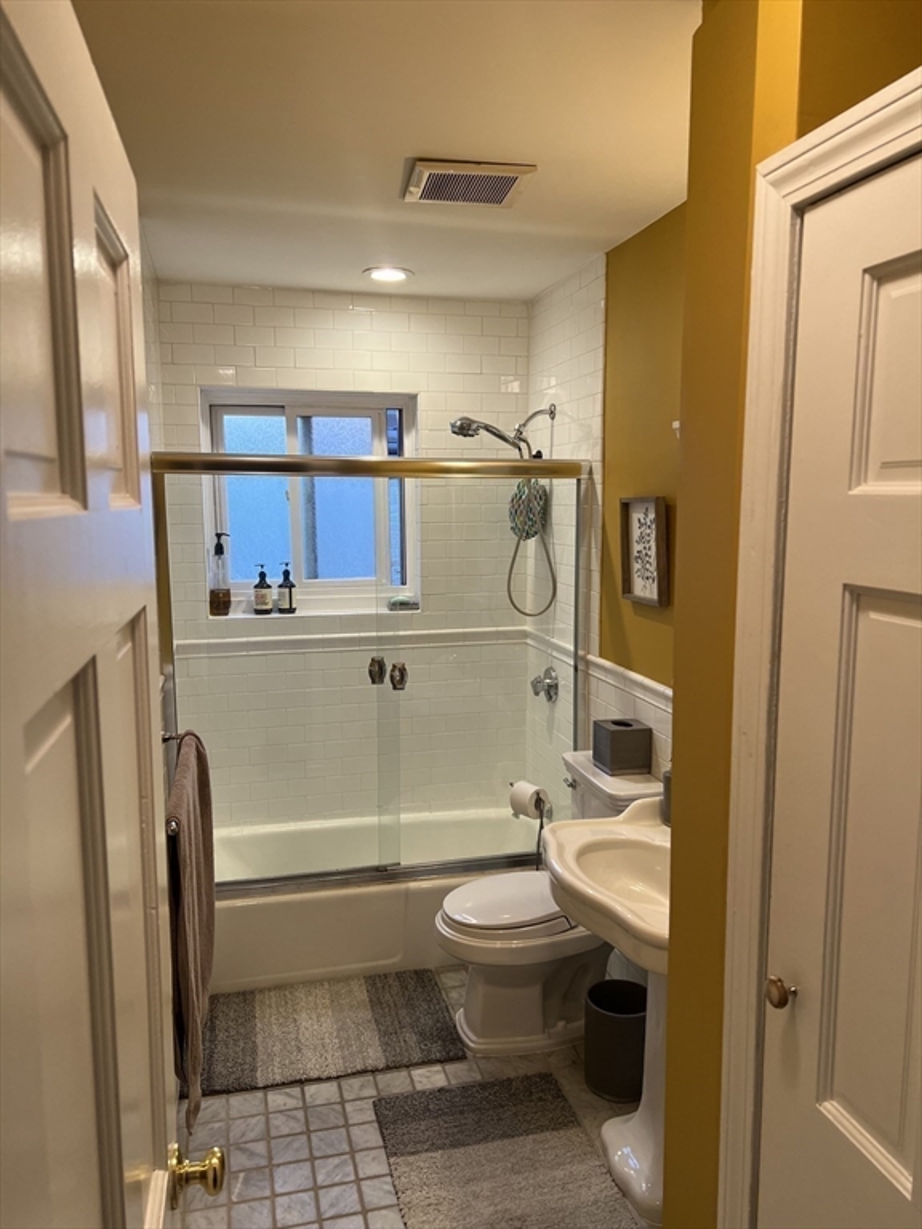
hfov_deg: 53.1
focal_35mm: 26
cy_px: 614
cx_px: 461
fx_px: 923
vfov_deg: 67.3
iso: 125
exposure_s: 1/120
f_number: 1.5
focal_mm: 5.7
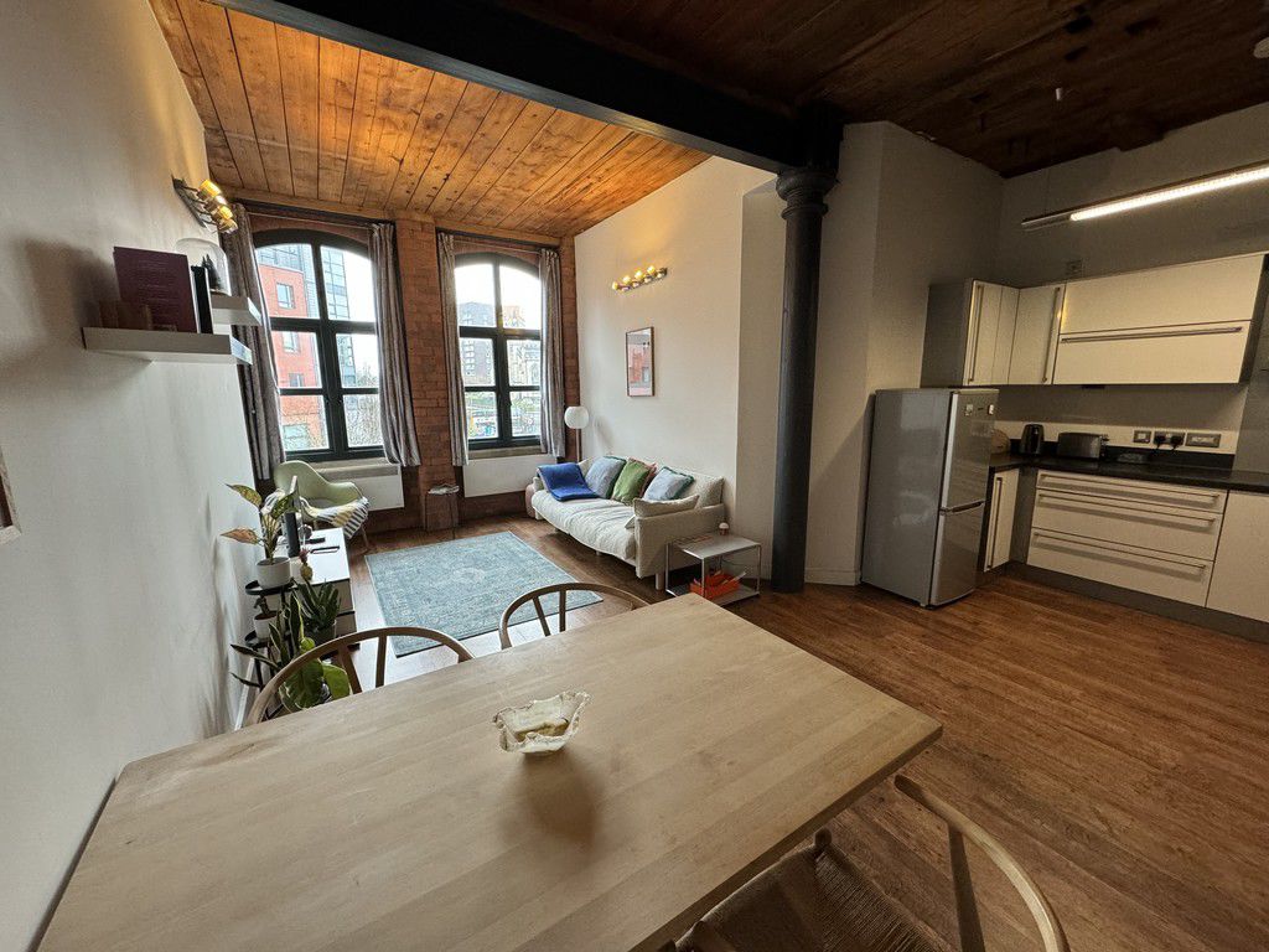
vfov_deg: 85.7
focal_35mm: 14
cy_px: 476
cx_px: 634
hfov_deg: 102.1
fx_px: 513
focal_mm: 2.22
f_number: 2.2
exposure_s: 1/100
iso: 250
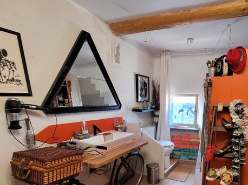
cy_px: 125
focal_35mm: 20
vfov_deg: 64.1
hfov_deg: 77.4
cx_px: 177
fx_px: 143
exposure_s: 1/50
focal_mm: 1.74
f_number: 2.2
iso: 320
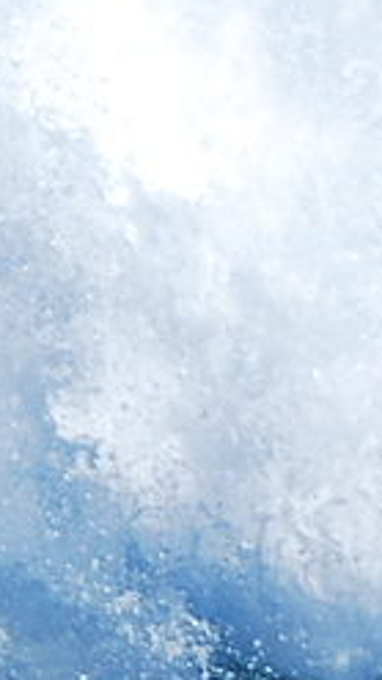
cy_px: 429
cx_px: 291
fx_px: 30267
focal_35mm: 1681
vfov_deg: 1.3
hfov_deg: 0.7
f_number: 5.6
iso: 200
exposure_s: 1/1250
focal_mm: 165
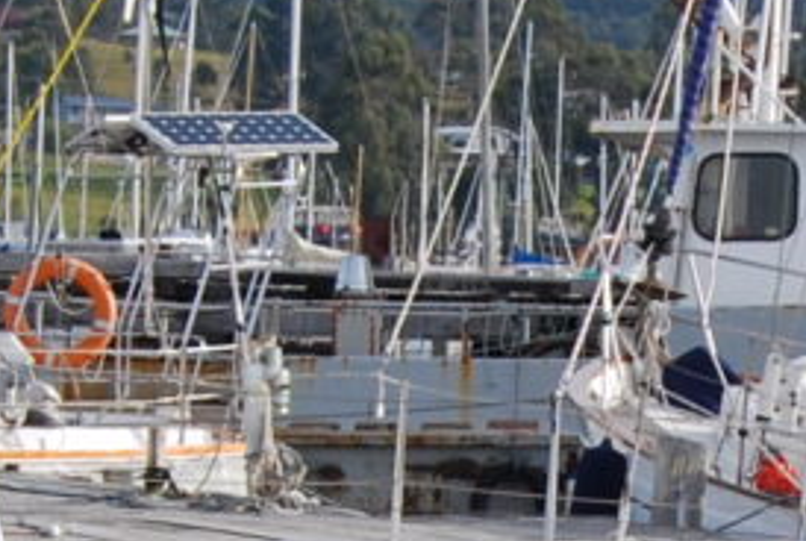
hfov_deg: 7.5
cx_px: 812
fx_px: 6125
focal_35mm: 273
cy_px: 739
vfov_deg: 5.0
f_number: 6.3
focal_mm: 26
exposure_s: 1/160
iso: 100
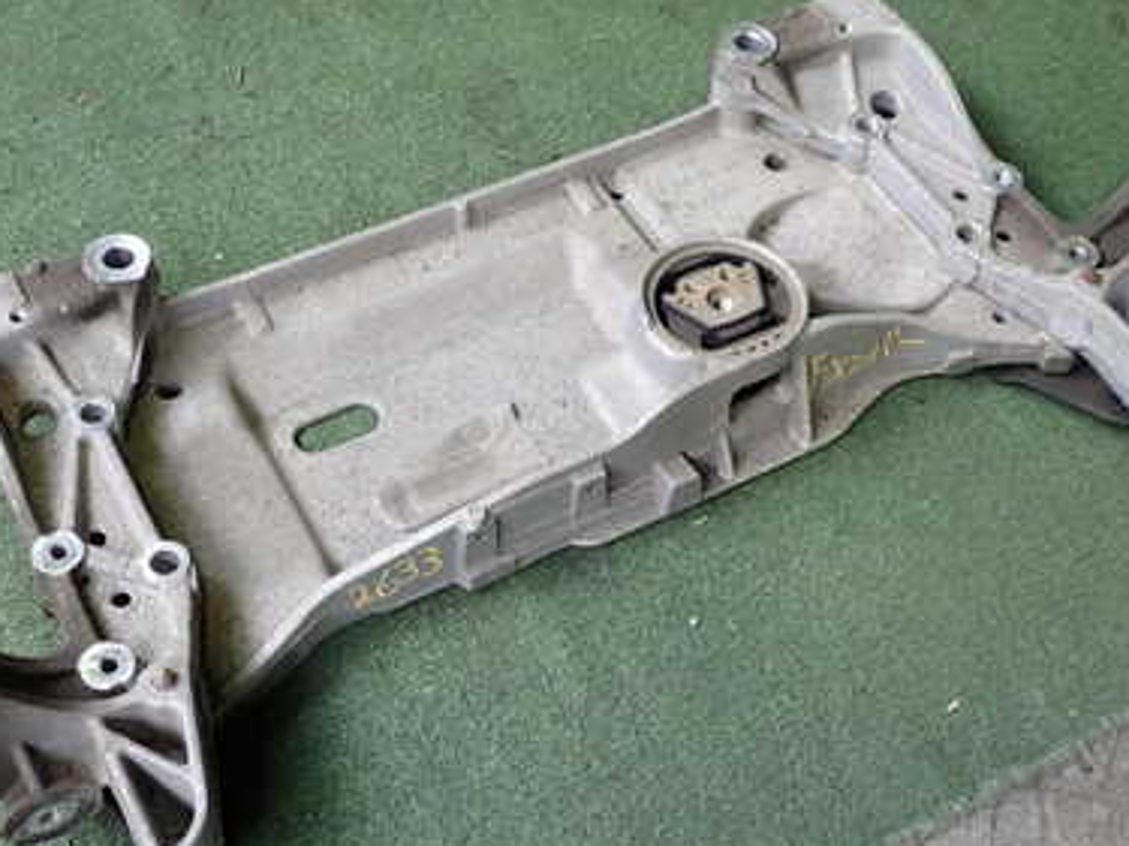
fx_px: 1565
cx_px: 551
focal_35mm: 48
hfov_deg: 39.7
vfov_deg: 30.2
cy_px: 479
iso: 200
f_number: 2.3
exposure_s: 1/100
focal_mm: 5.4
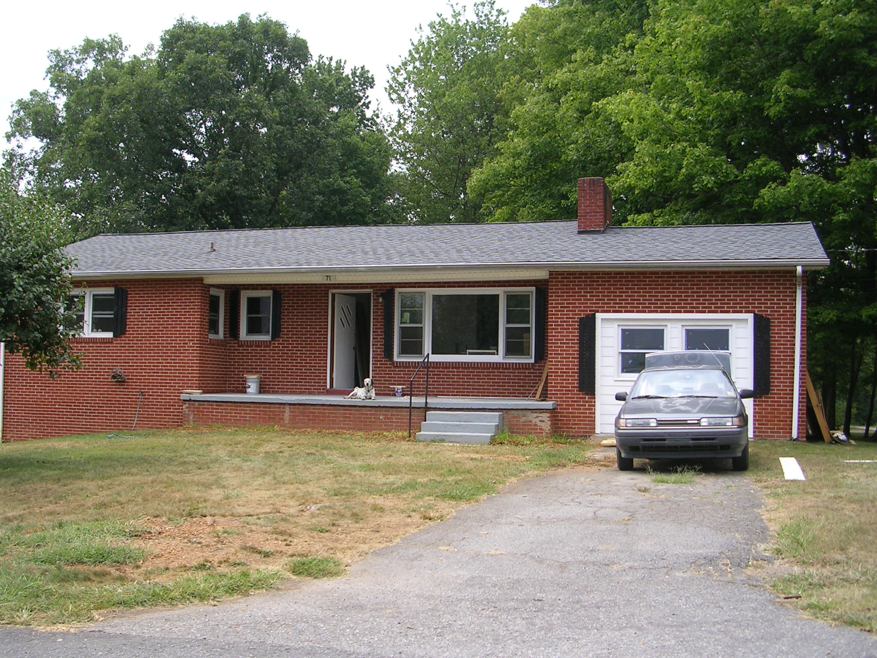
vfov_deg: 37.7
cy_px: 329
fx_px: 963
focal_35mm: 38
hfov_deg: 49.0
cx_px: 438
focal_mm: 5.8
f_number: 2.8
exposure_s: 1/344
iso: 50
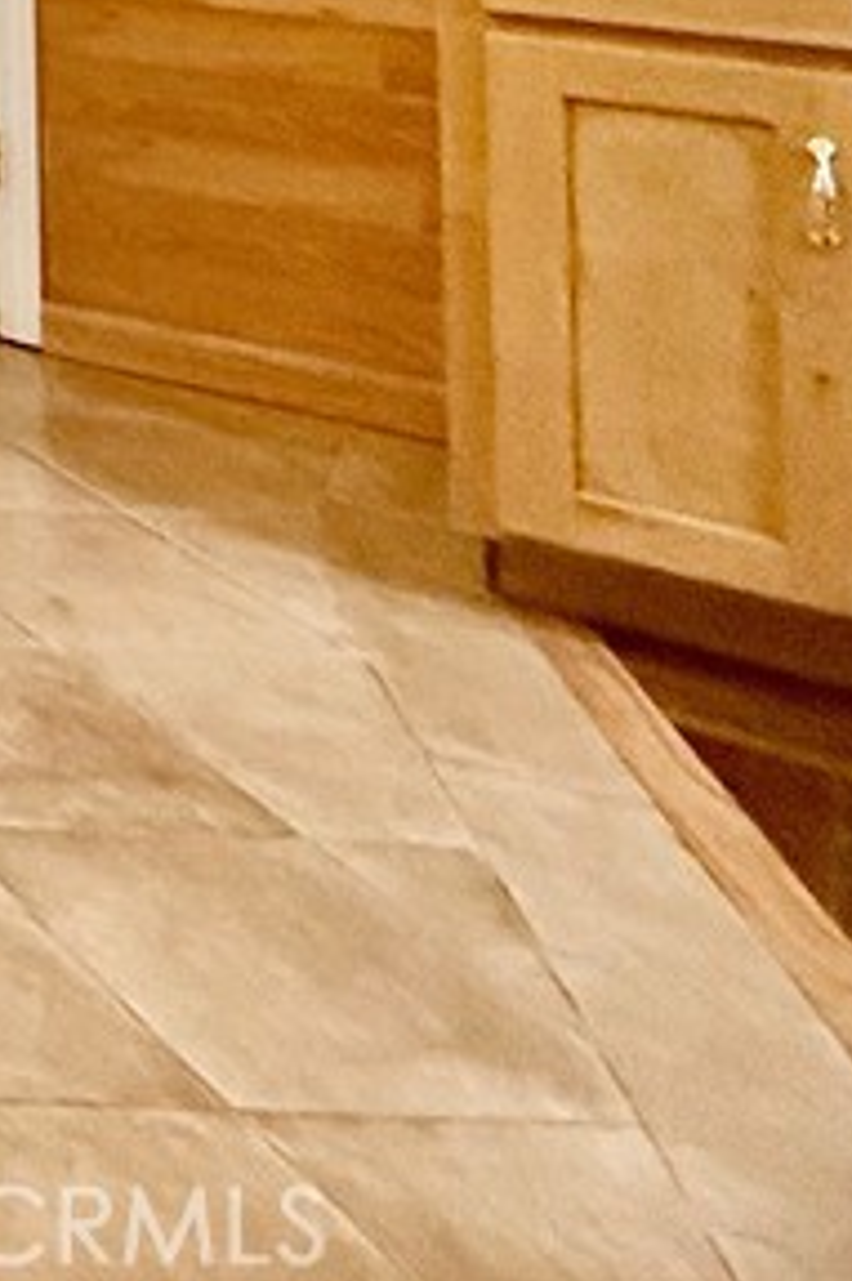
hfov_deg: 13.8
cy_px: -424
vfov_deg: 29.8
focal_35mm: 52
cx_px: -1361
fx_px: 1848
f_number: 2.2
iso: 250
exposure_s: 1/120
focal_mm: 2.22
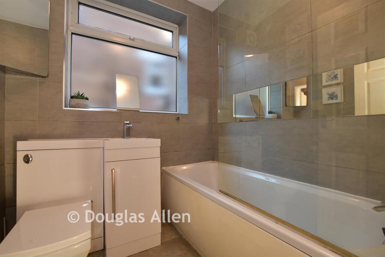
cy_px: 128
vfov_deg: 77.3
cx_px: 192
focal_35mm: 15
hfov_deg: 100.4
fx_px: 160
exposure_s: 1/4
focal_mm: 10
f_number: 8
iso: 125
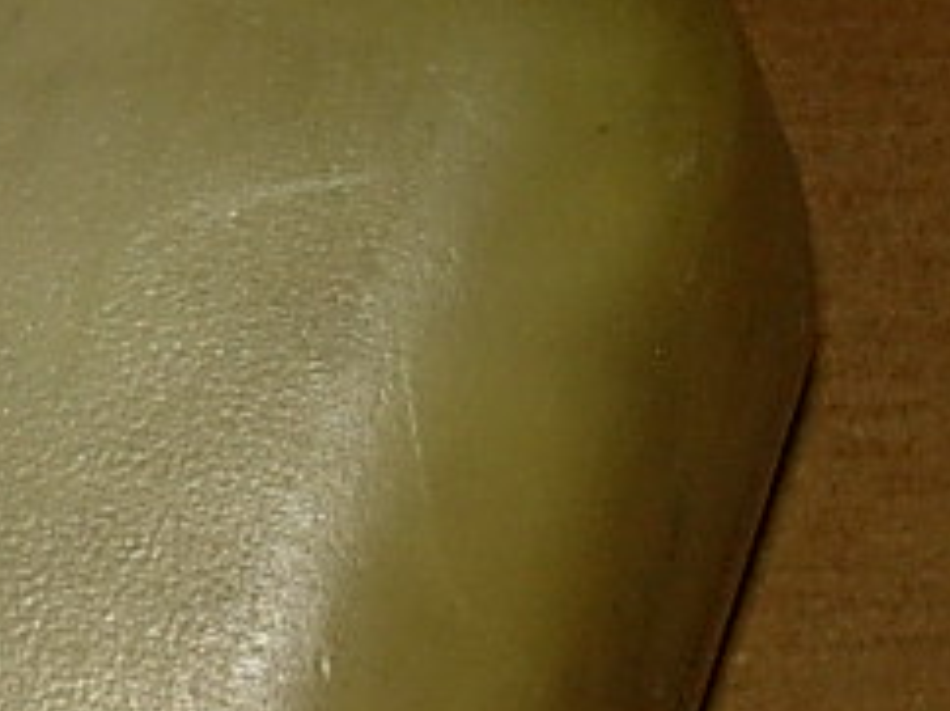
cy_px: 782
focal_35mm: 161
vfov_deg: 9.1
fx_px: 4414
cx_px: -487
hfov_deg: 11.7
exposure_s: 1/64
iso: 100
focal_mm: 7.8
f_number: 4.8
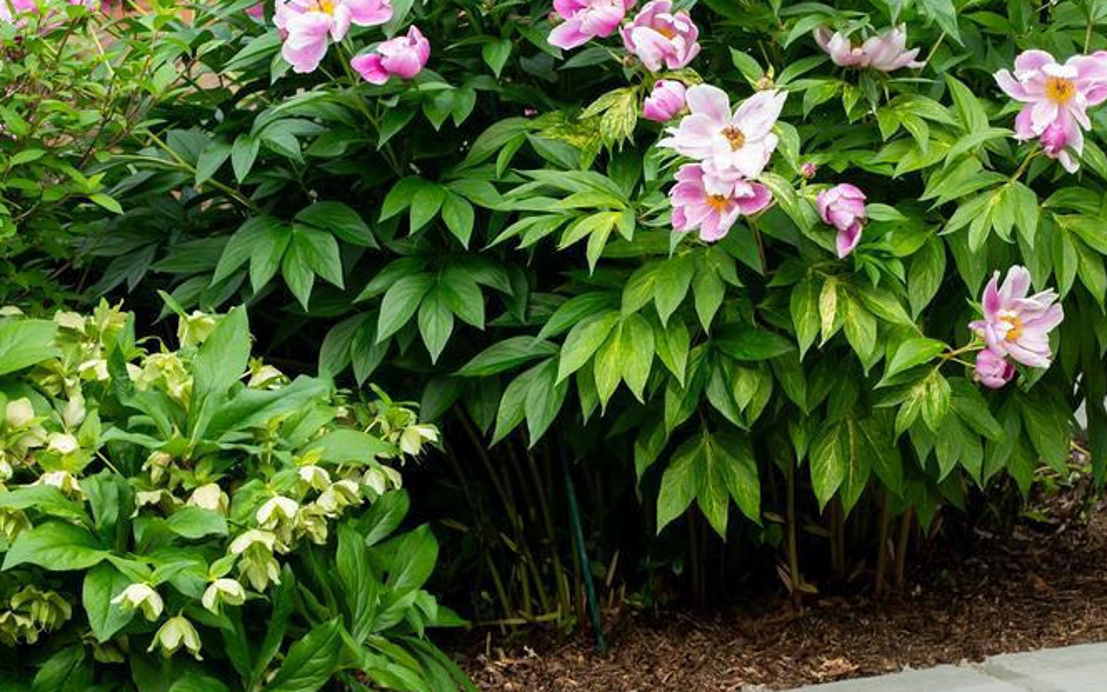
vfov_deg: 6.0
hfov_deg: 9.5
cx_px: 870
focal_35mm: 220
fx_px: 6637
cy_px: 113
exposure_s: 1/125
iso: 250
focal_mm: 70
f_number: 6.3
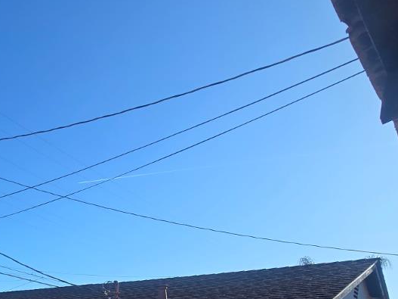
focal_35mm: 37
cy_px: 361
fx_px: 425
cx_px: -49
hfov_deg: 39.8
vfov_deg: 32.0
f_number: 2.2
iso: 50
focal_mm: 2.2
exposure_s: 1/2296
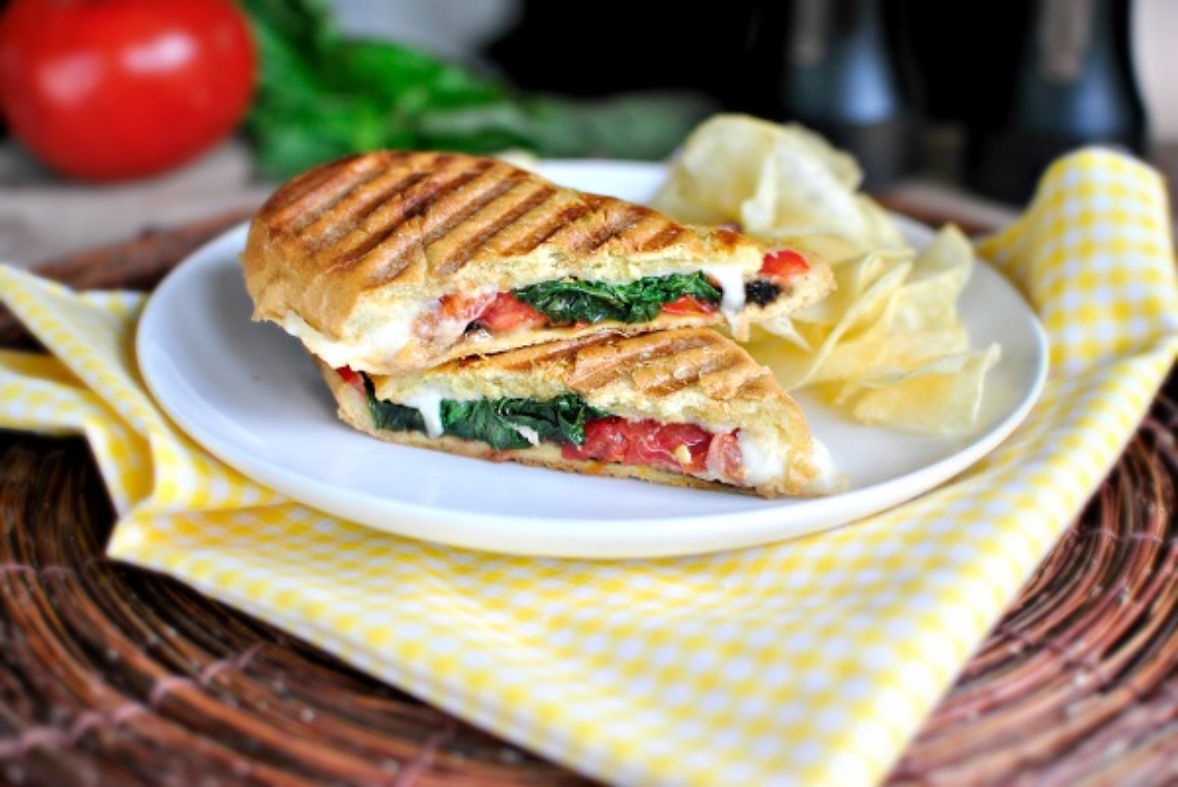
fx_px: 1719
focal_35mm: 52
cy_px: 394
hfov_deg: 37.8
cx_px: 589
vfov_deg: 25.8
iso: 100
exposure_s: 1/100
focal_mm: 35
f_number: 2.2
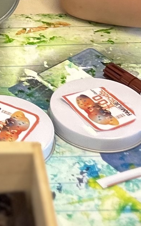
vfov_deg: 11.3
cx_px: -112
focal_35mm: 177
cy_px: -122
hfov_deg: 7.2
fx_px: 1089
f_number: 1.5
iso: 80
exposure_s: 1/100
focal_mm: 5.7
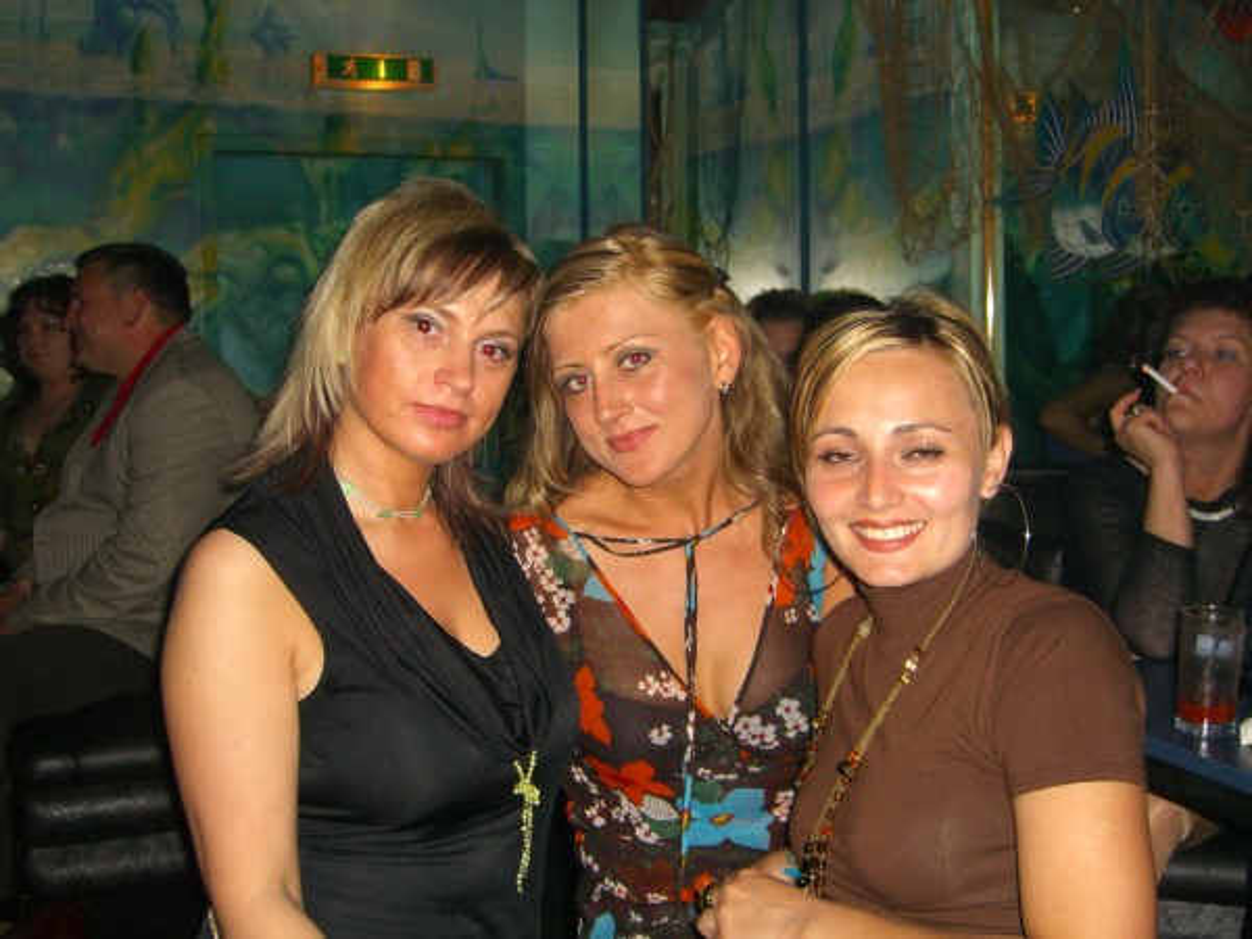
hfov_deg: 49.0
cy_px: 470
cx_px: 626
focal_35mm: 38
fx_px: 1374
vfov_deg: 37.7
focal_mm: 7.9
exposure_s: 1/60
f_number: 2.8
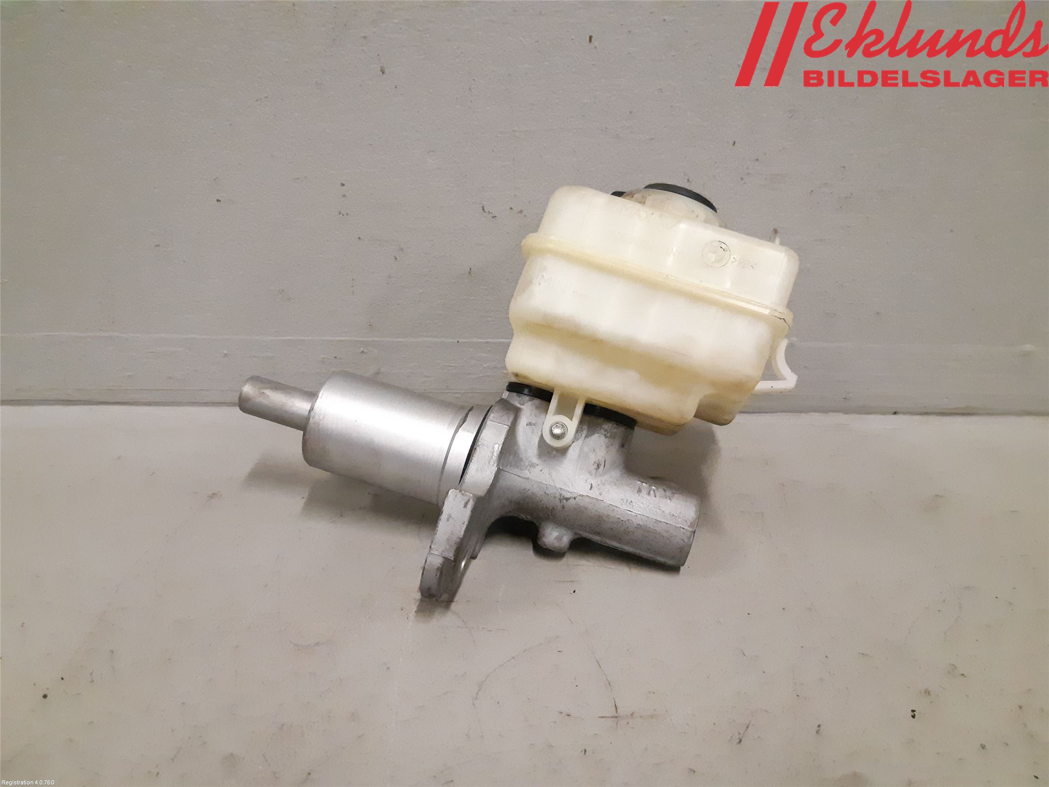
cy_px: 394
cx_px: 524
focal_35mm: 26
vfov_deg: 53.1
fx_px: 788
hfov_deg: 67.3
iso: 800
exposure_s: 1/244
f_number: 1.7
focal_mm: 3.93
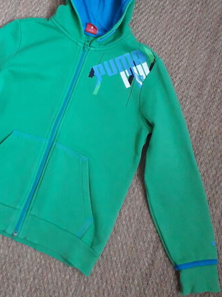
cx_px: 72
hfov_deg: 36.4
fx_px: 334
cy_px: 90
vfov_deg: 46.8
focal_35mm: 39
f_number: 1.9
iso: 400
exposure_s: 1/20
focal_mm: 3.6
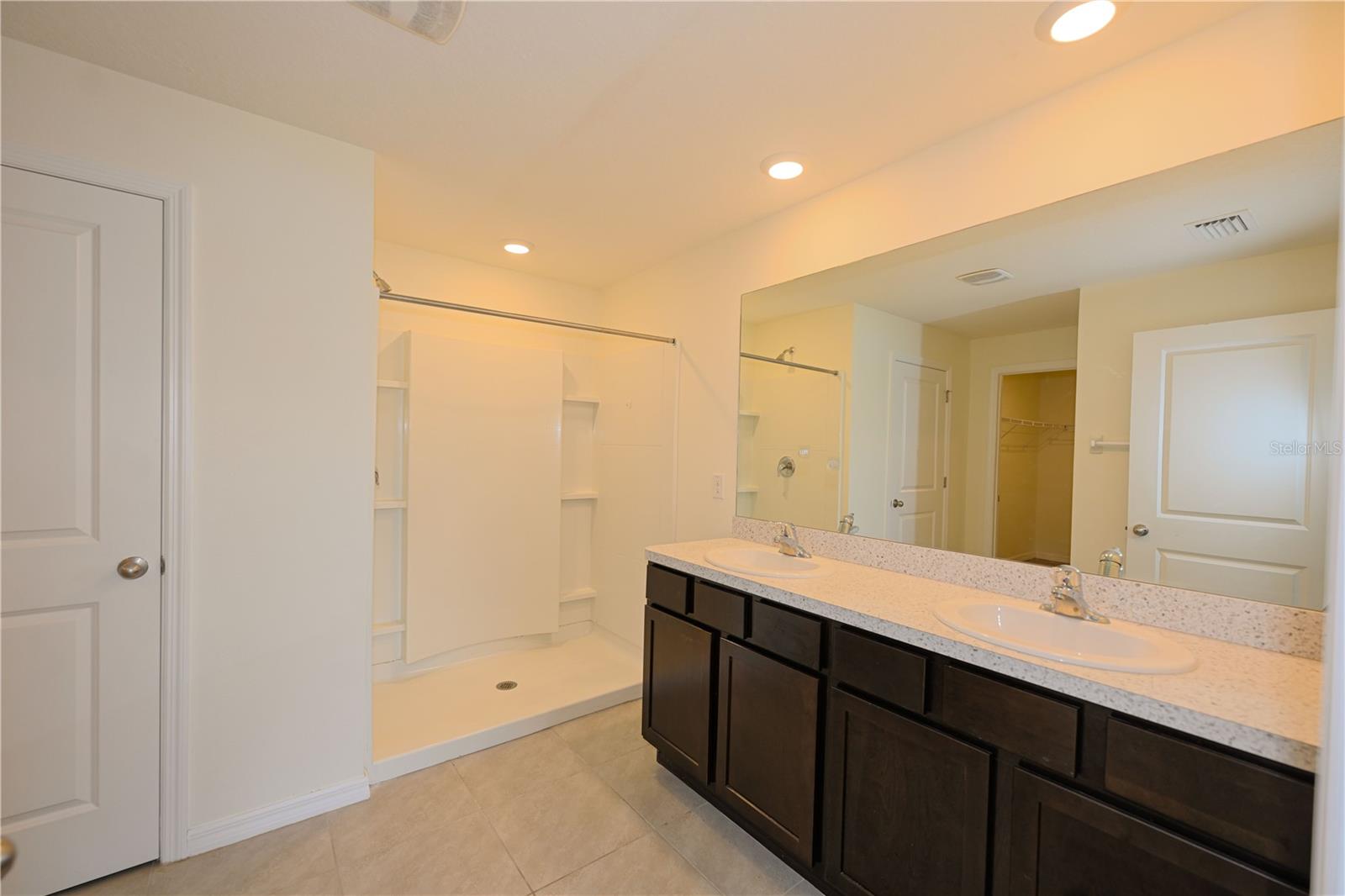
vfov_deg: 79.2
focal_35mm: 14
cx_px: 672
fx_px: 542
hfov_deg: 102.3
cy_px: 448
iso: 3200
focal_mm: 14.5
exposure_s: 1/60
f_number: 4
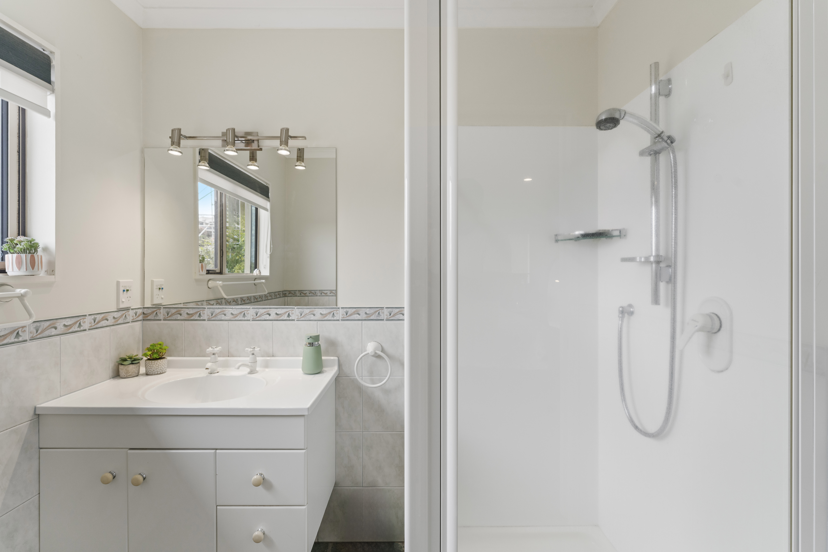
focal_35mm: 15
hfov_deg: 100.0
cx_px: 414
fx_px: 347
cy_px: 276
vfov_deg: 77.0
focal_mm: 15.1
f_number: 8
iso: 640
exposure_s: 1/80
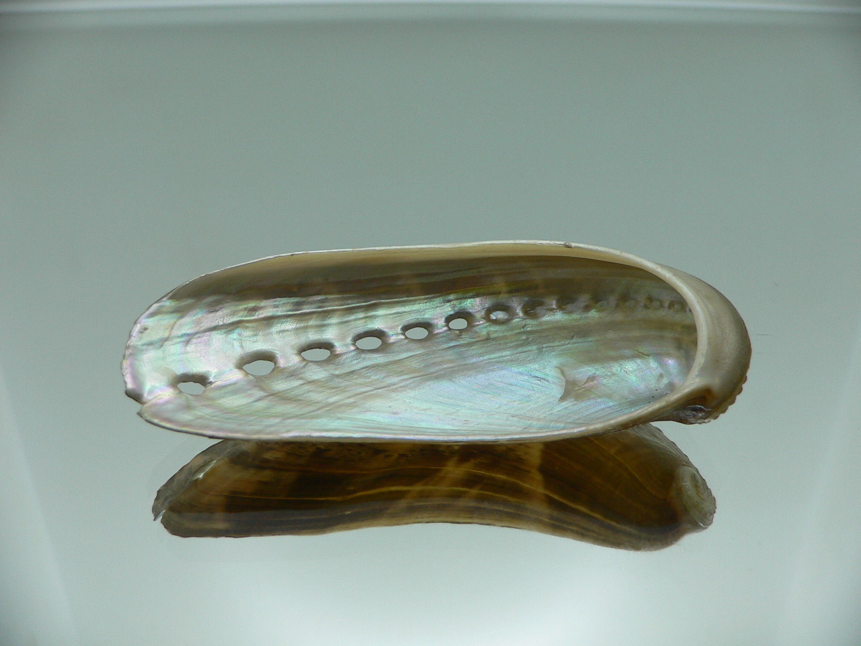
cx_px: 430
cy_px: 323
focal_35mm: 35
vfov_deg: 40.7
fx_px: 871
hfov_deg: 52.6
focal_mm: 4.6
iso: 80
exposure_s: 1/100
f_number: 2.8
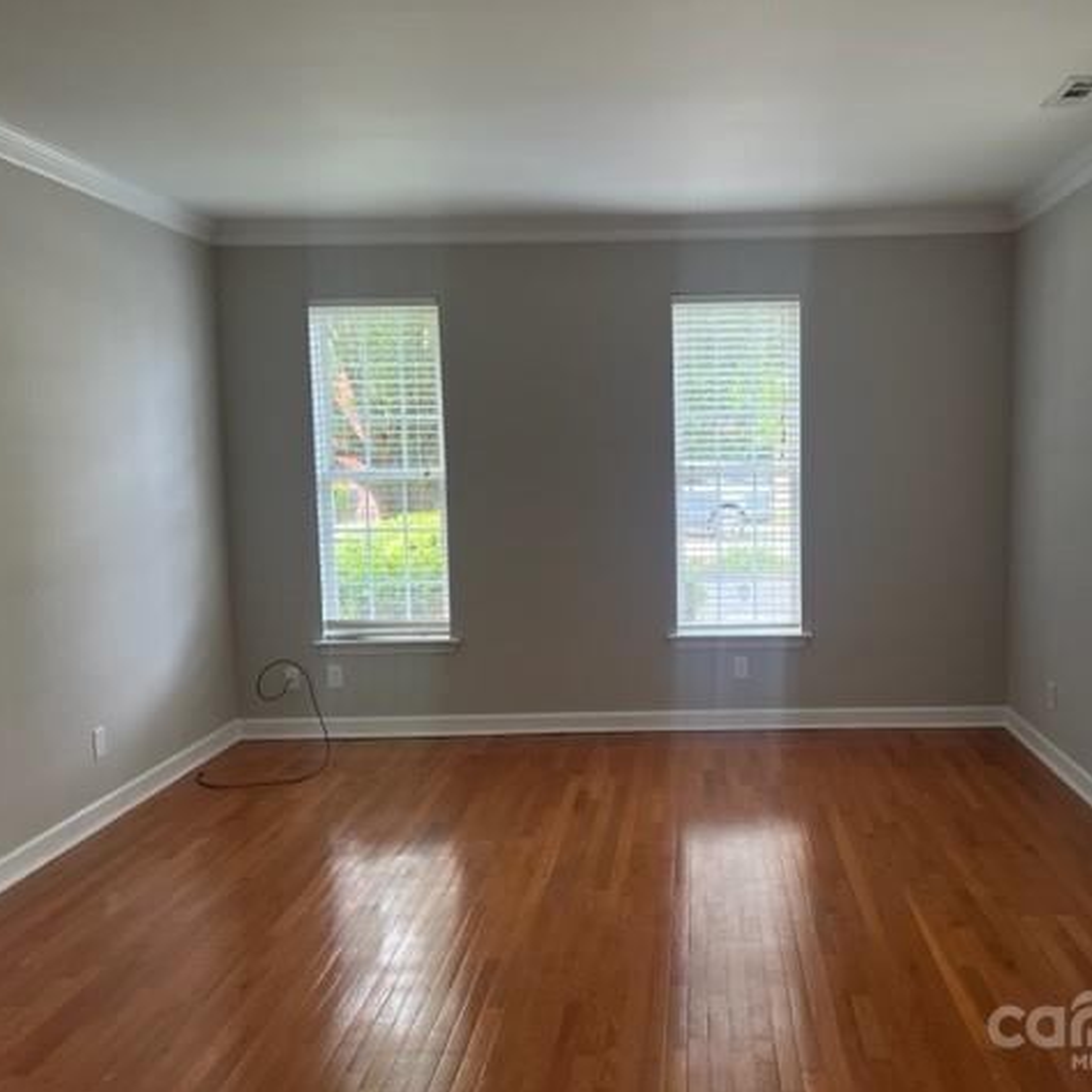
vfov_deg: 52.5
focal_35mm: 31
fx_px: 1106
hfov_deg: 51.9
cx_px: 689
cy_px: 546
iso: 125
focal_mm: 5.7
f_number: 1.5
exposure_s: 1/121
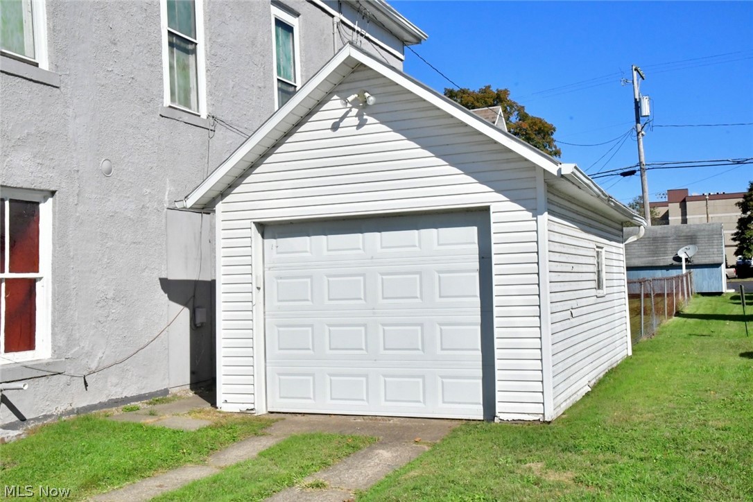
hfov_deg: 51.9
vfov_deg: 35.9
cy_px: 251
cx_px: 376
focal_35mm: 37
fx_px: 774
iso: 3200
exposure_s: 1/1600
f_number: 22
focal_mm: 25
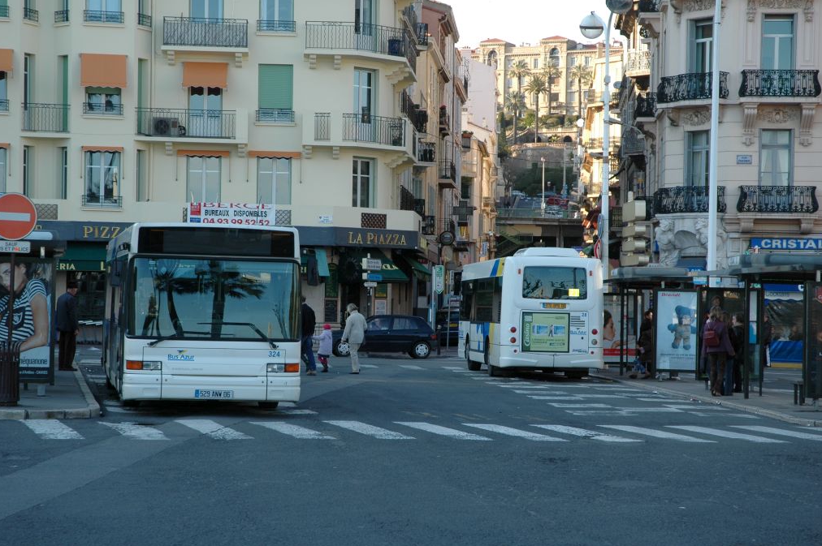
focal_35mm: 84
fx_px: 1905
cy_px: 274
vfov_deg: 16.3
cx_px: 411
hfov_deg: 24.3
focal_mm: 55
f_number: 6.3
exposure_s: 1/160
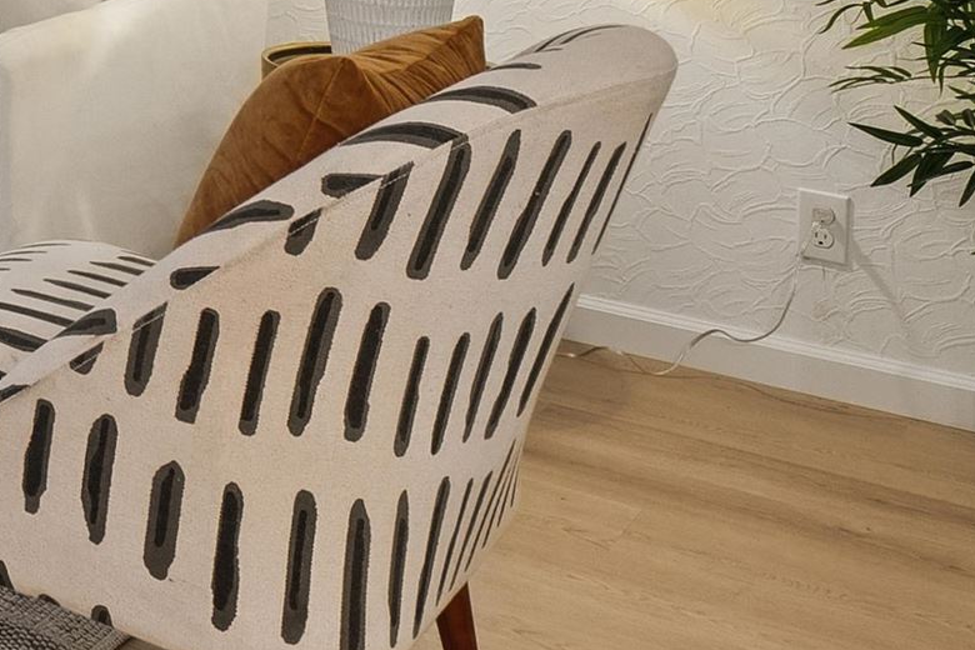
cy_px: -259
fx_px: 1706
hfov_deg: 23.9
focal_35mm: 63
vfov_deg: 19.4
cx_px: -549
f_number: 11
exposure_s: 1/3.33
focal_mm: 16
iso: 640
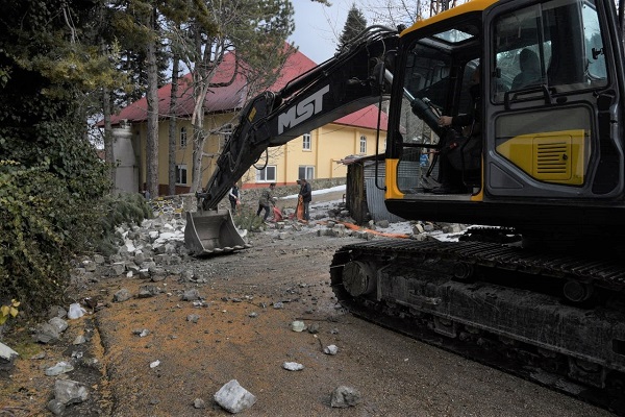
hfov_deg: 73.7
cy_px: 208
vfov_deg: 53.1
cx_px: 312
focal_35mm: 24
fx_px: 417
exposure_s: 1/200
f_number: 10
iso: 250
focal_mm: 24
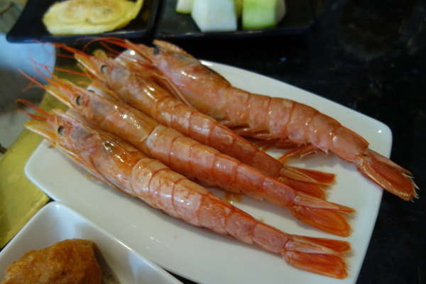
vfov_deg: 46.4
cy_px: 142
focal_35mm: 28
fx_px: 331
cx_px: 213
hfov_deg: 65.5
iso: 125
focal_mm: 10.4
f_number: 1.8
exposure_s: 1/30
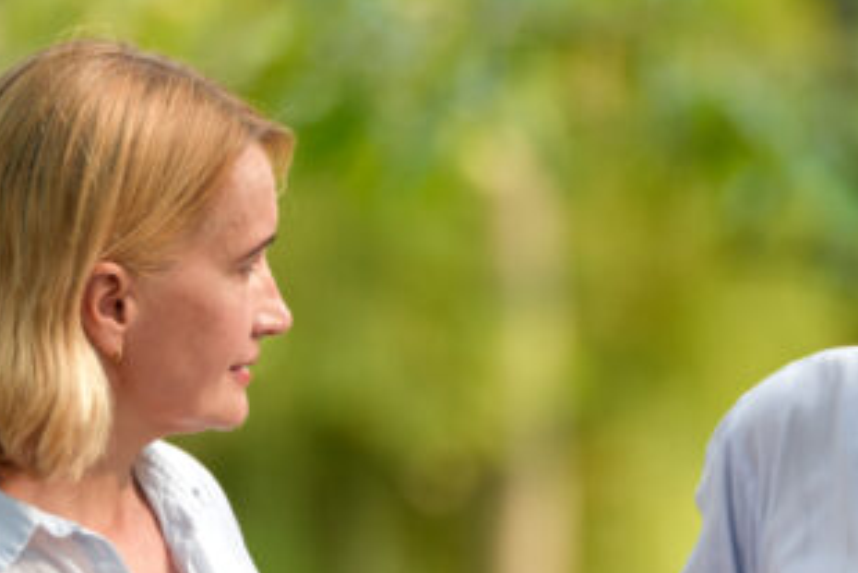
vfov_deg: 2.3
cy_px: 668
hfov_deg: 3.5
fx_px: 14163
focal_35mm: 594
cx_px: 825
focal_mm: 180
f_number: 2.8
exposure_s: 1/400
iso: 200
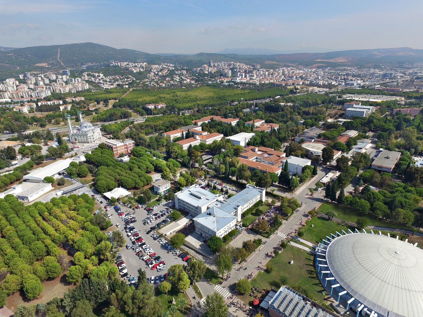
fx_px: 244
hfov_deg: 81.7
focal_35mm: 20
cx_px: 212
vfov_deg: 66.0
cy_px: 158
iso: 100
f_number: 2.8
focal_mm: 3.61
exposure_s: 1/1600
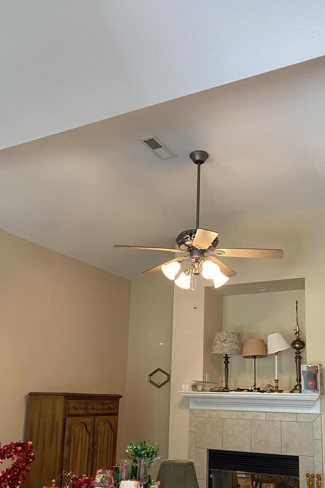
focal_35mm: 36
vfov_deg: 52.7
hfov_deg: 36.8
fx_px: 487
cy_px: 298
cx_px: 187
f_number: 1.8
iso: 125
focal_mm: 4.25
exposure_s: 1/60
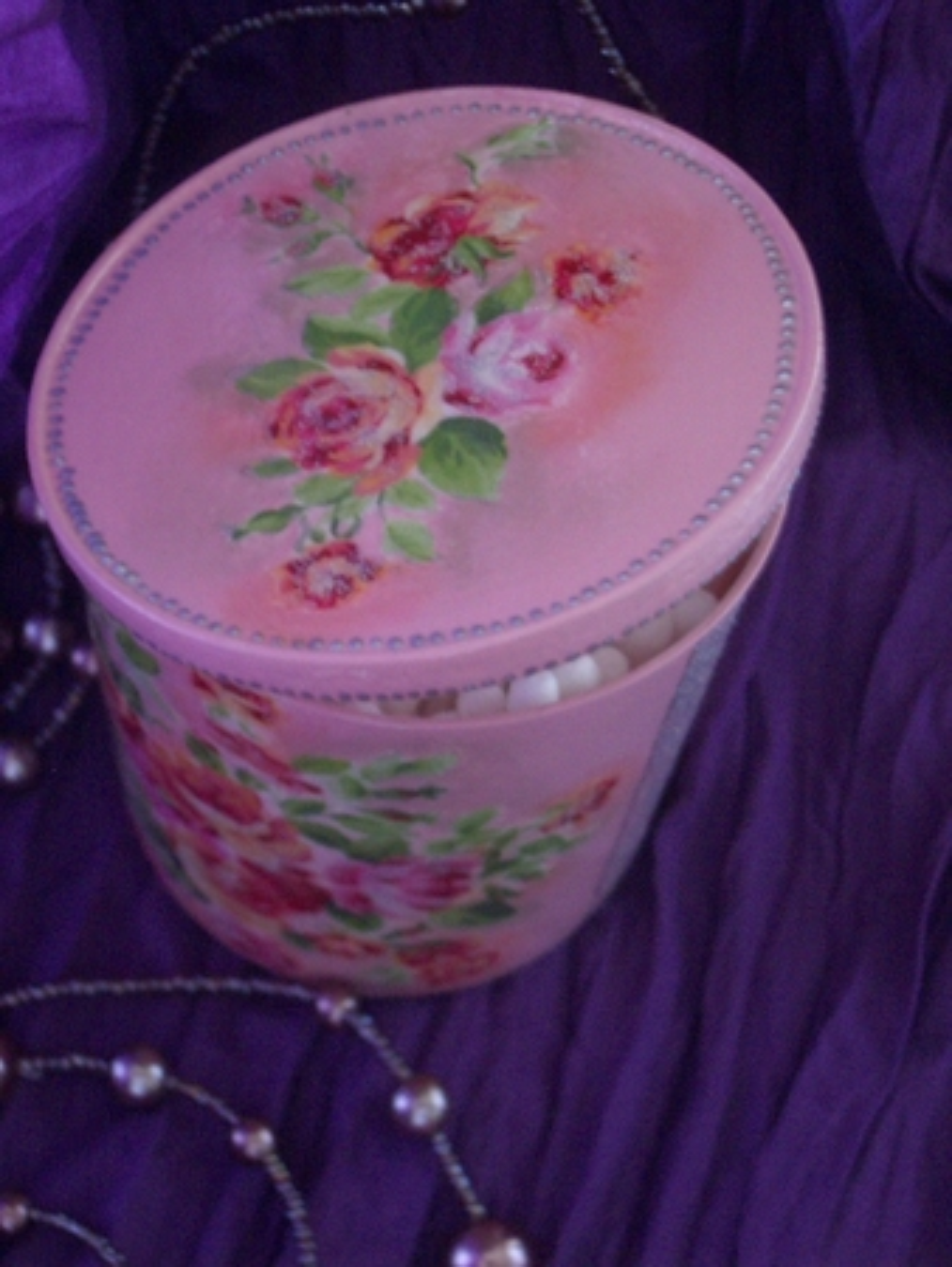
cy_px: 634
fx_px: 2271
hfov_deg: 23.7
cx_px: 476
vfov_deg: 31.2
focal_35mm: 62
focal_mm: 10.2
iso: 200
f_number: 3.5
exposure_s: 1/8
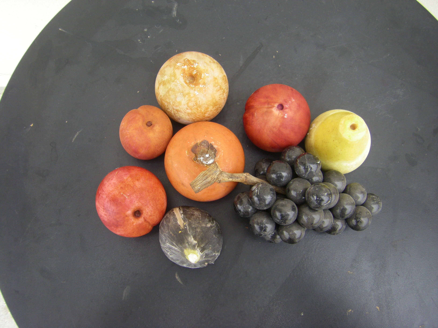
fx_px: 481
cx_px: 219
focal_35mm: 38
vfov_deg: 37.7
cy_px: 164
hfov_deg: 49.0
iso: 80
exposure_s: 1/50
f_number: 3.5
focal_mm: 6.3
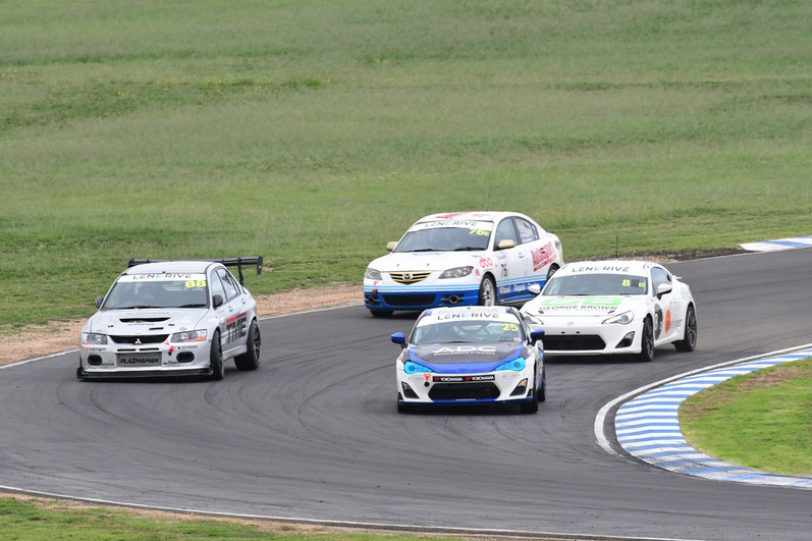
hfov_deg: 2.7
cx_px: 407
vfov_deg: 1.8
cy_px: 270
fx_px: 16980
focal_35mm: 753
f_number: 11
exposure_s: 1/640
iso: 800
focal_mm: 500
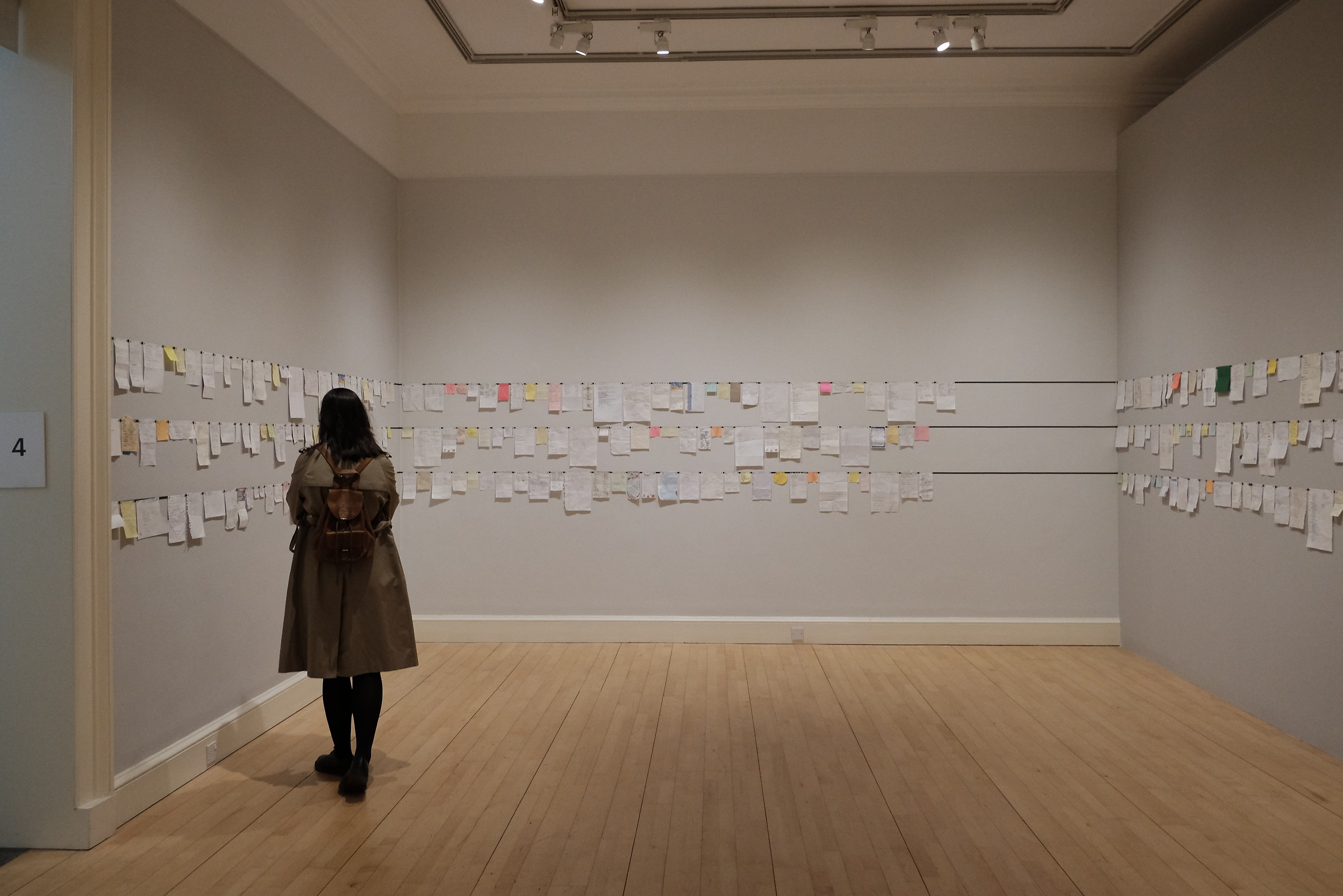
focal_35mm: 27
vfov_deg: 47.9
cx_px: 672
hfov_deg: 67.4
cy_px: 448
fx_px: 1007
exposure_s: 1/50
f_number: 4
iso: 2000
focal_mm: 18
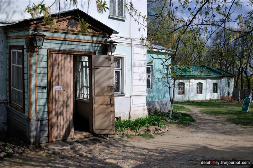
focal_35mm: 36
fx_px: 253
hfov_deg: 53.2
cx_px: 126
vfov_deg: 36.8
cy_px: 84
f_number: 6.3
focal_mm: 24
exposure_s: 1/640
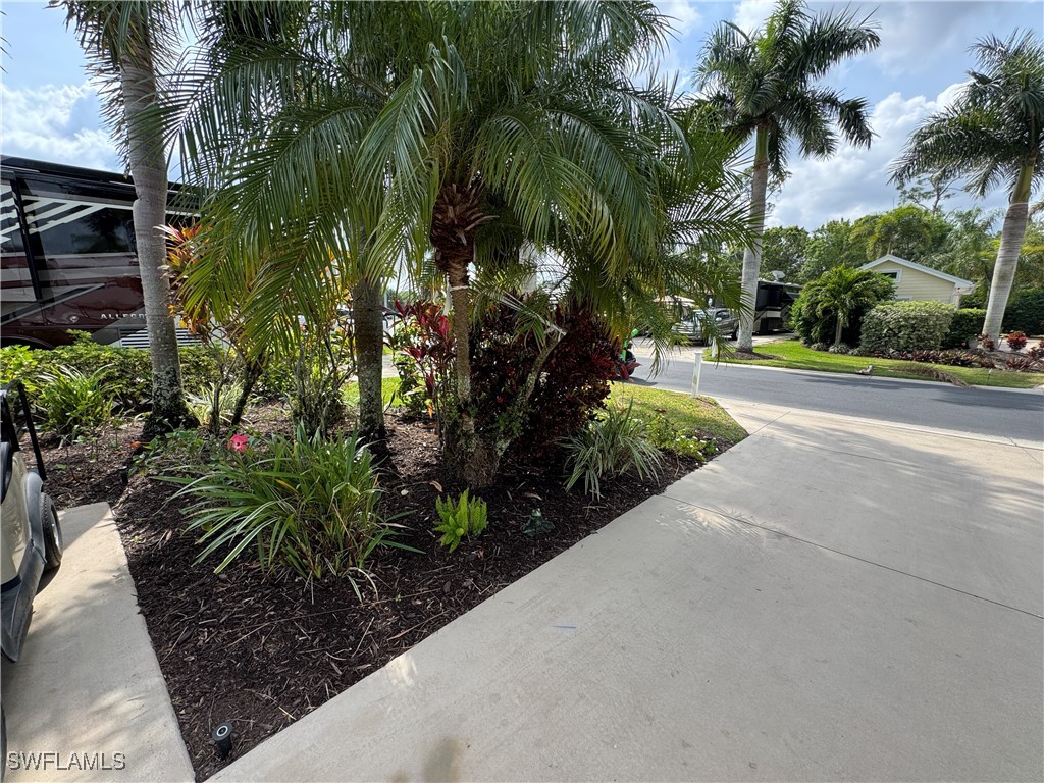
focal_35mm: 14
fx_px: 422
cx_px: 522
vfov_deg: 85.7
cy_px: 392
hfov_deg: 102.1
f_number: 2.2
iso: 40
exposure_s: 1/428
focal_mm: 2.22
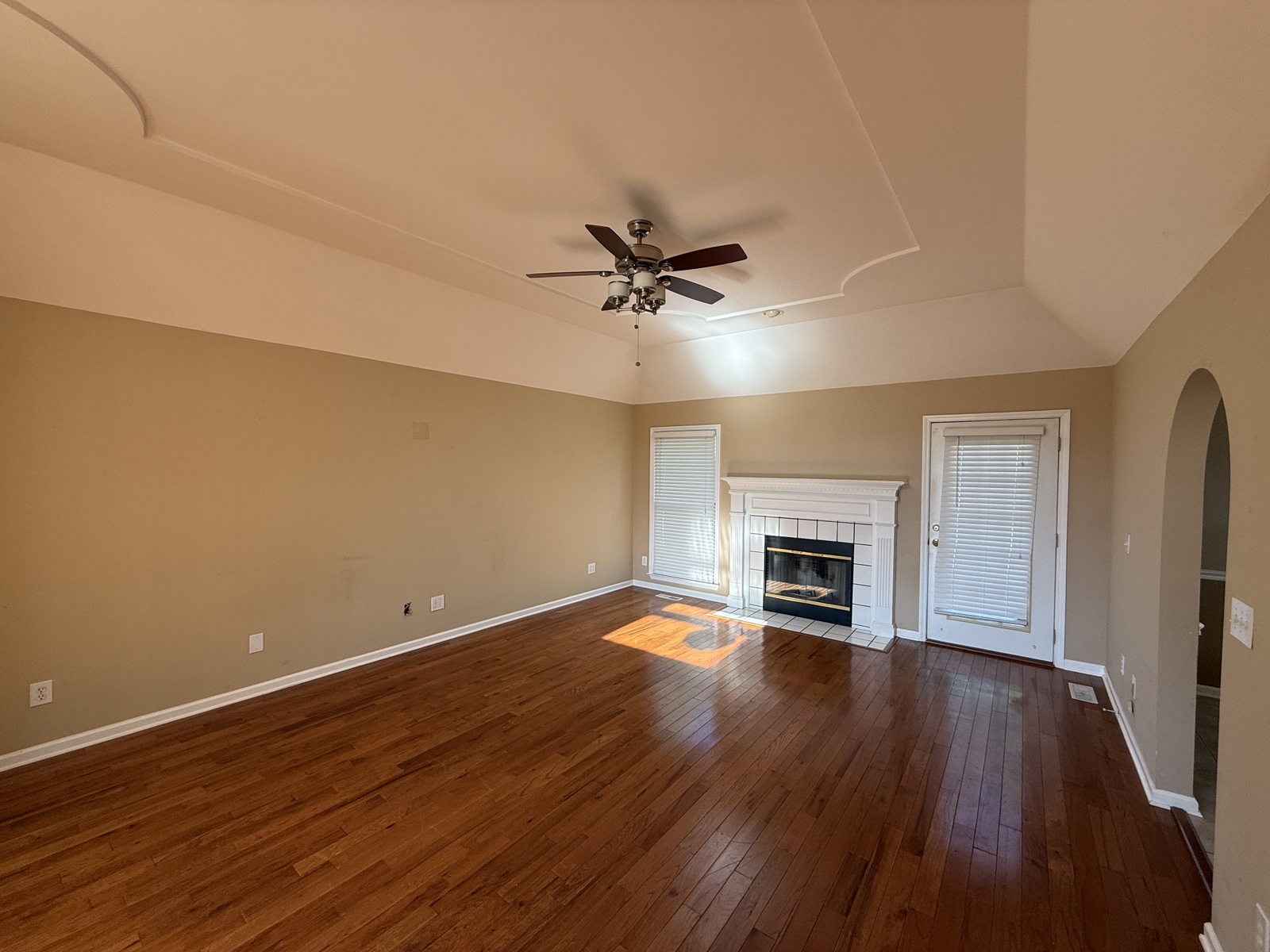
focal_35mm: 14
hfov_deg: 102.1
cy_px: 476
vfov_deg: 85.7
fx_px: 514
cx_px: 635
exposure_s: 1/99
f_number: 2.2
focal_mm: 2.22
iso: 50
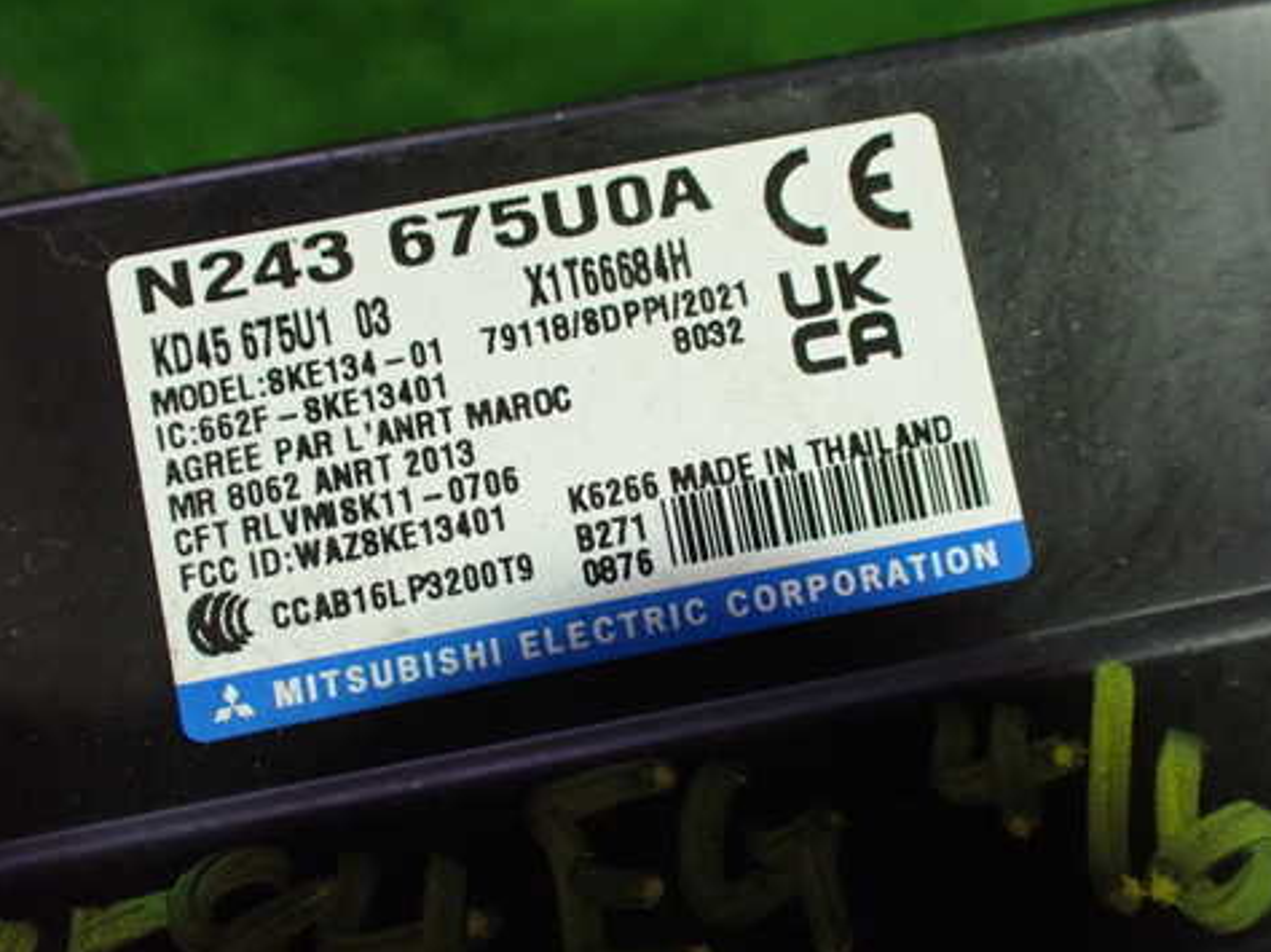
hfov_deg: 49.0
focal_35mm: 38
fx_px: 1395
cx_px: 649
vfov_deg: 37.7
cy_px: 491
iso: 800
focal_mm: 5.4
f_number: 2.3
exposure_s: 1/125
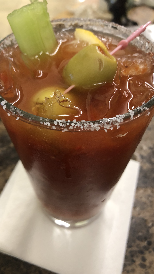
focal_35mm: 31
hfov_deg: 37.8
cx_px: 73
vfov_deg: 62.6
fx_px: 225
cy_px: 137
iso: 50
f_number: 1.8
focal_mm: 3.99
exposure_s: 1/15
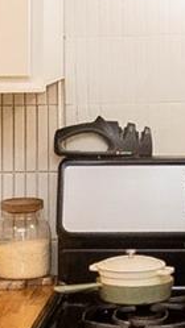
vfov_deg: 16.5
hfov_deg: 9.4
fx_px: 1125
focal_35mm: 129
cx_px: 139
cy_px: 267
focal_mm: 10
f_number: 5.6
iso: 1600
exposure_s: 1/60
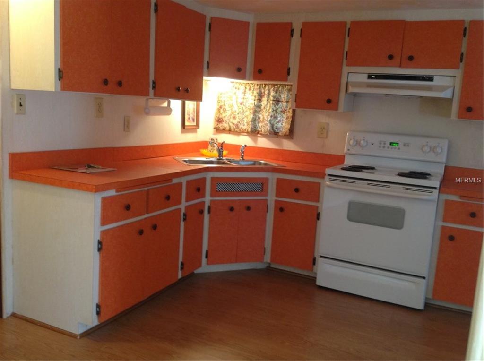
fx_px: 488
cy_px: 180
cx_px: 242
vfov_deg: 40.6
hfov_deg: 52.7
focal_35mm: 35
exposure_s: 1/15
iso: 125
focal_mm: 4.28
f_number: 2.4
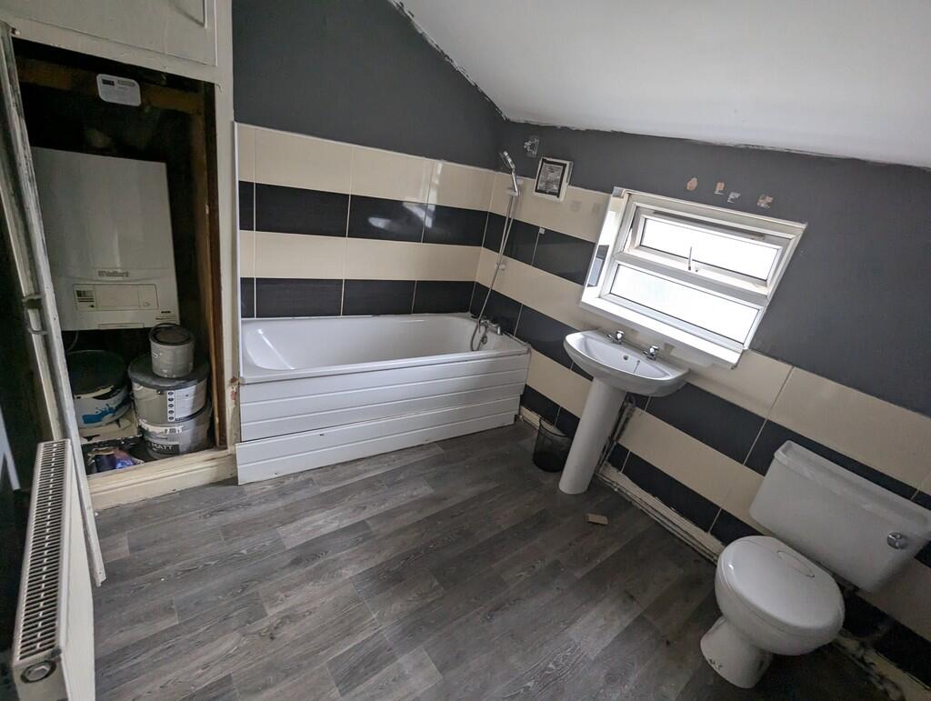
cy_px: 350
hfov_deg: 94.4
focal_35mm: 16
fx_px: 431
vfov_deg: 78.2
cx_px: 466
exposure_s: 1/40
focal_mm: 2.35
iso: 242
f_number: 2.2
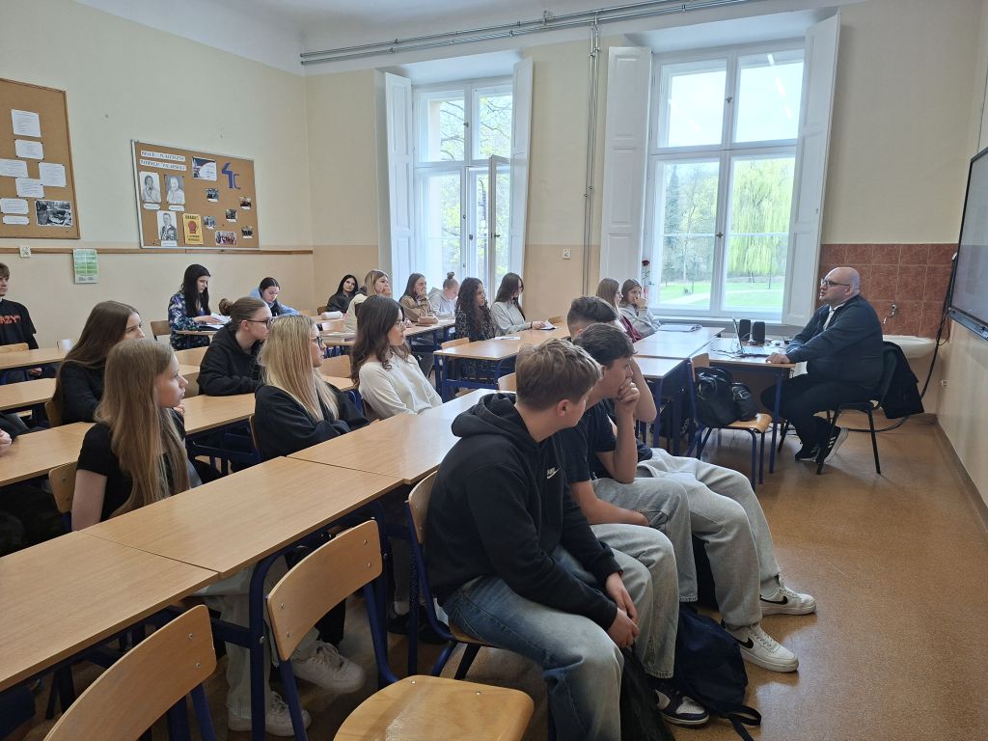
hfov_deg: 73.9
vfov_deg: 58.9
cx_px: 494
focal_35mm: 23
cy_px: 370
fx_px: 656
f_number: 1.8
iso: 100
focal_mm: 5.54
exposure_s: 1/100
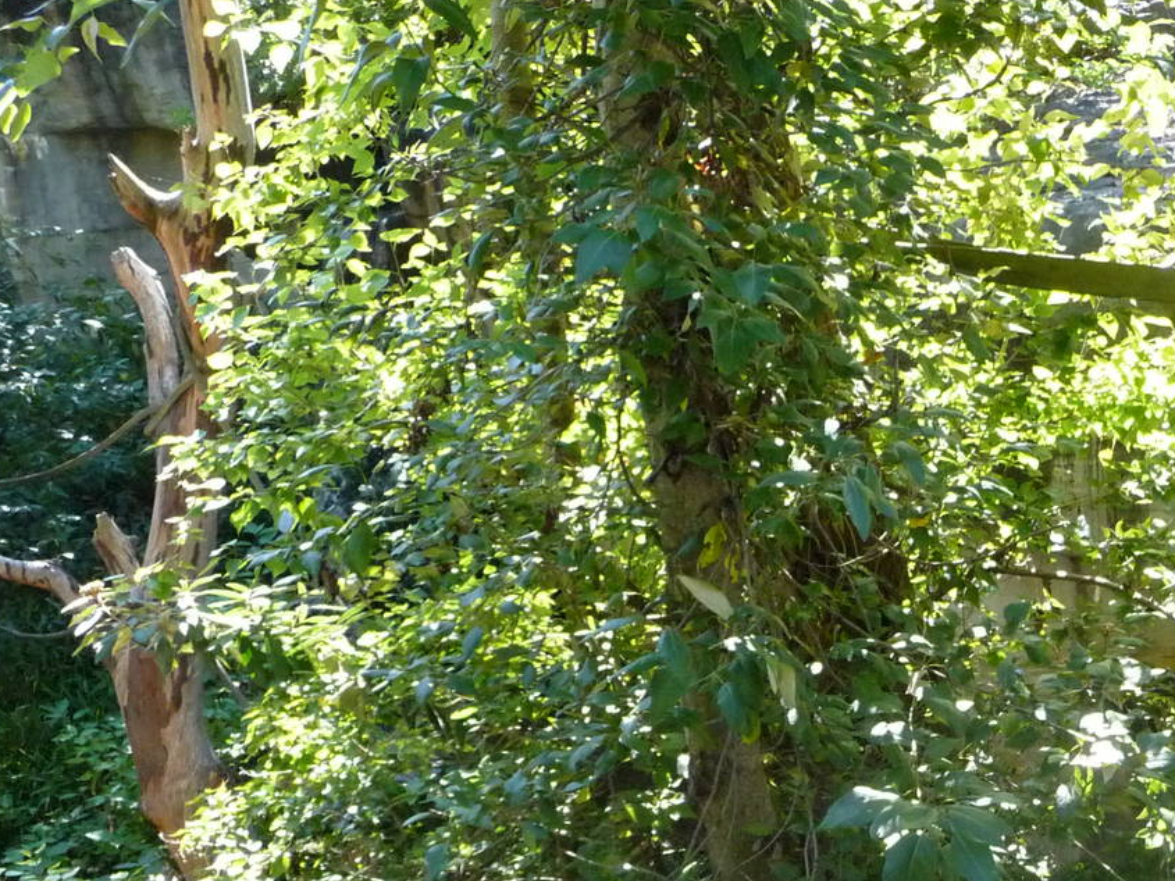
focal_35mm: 53
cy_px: 773
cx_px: 1008
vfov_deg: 26.7
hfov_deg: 34.6
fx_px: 1799
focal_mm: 4.7
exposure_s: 1/200
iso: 400
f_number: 3.3
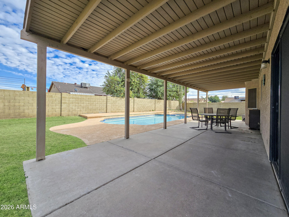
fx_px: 109
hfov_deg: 106.2
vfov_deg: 89.9
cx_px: 144
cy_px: 108
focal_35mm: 13
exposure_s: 1/900
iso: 50
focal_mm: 2.2
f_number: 2.2
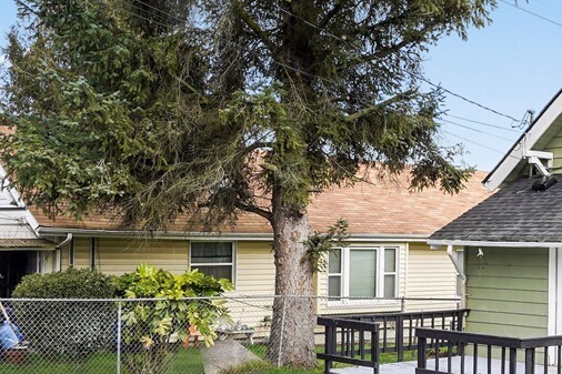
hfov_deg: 31.9
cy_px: 241
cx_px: 585
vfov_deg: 23.7
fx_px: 889
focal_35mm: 57
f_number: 11
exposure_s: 1/50
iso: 100
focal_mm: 17
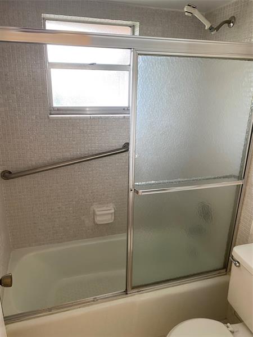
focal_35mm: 26
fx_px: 253
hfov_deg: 53.1
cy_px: 168
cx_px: 126
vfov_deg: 67.3
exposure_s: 1/60
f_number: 1.8
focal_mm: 4.25
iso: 100
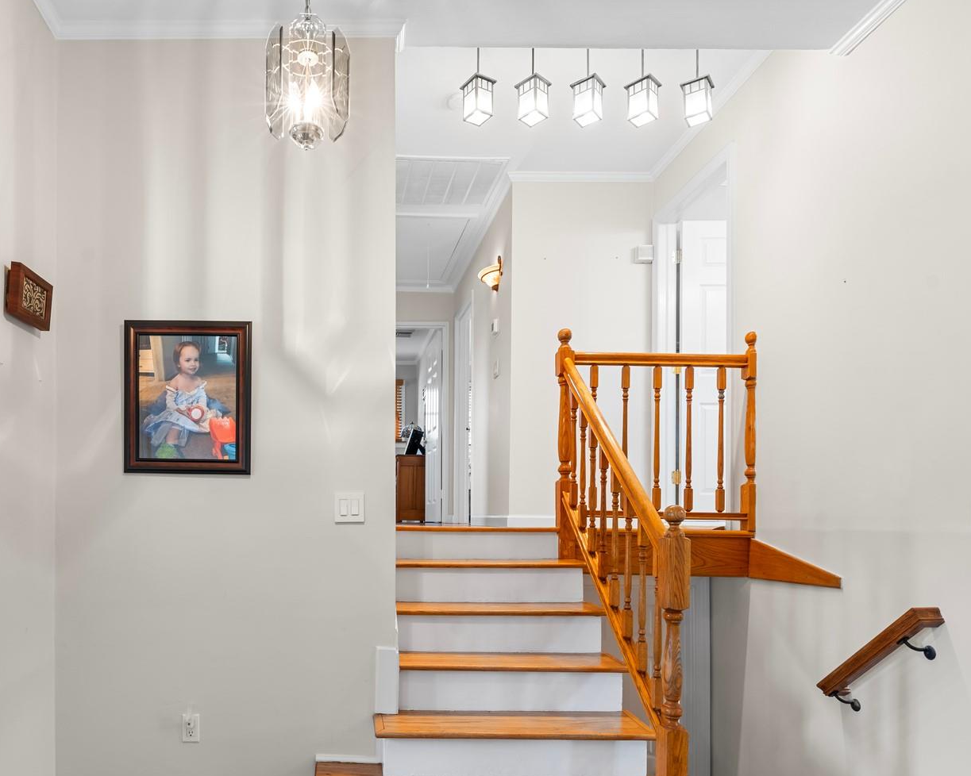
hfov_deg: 73.0
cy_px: 522
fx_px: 632
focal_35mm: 22
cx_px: 331
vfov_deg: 61.5
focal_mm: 14
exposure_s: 1.3
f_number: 10
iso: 250
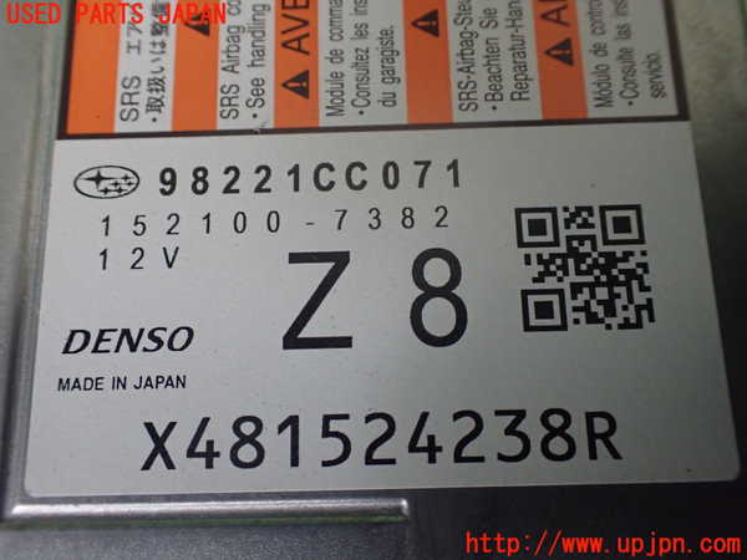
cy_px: 280
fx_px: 647
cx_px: 374
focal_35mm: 30
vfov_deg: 46.8
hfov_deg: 60.0
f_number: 2.3
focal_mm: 5.4
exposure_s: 1/100
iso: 800
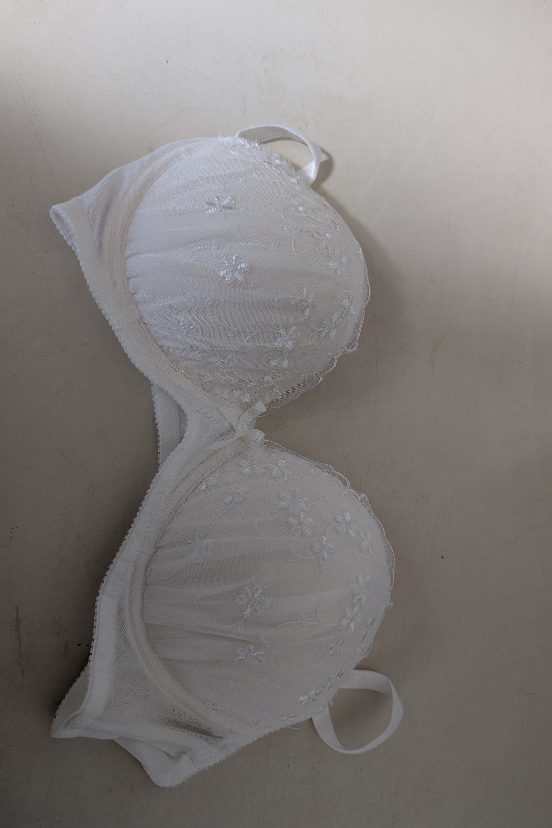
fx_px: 598
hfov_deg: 49.5
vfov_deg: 69.4
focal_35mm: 26
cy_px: 416
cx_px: 259
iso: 217
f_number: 1.68
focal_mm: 6.9
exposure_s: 1/23.8
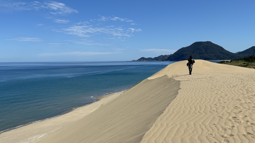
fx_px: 270
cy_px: 105
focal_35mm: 40
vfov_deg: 29.3
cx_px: 101
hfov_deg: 50.1
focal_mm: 5.96
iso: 50
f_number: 1.6
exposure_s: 1/5618
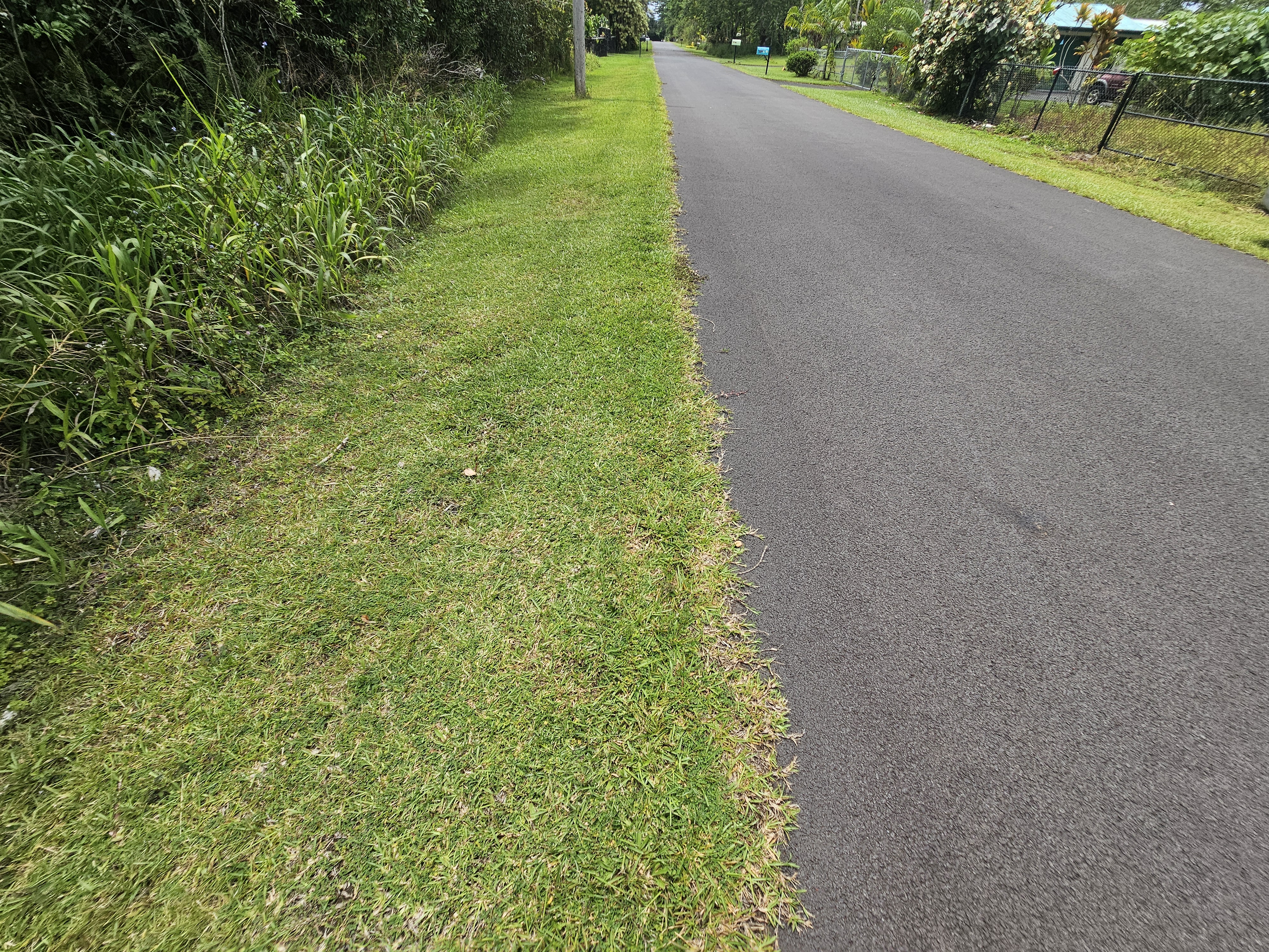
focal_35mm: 13
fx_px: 477
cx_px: 634
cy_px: 476
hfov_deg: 106.2
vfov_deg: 89.9
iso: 50
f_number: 2.2
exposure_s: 1/1418
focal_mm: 2.2
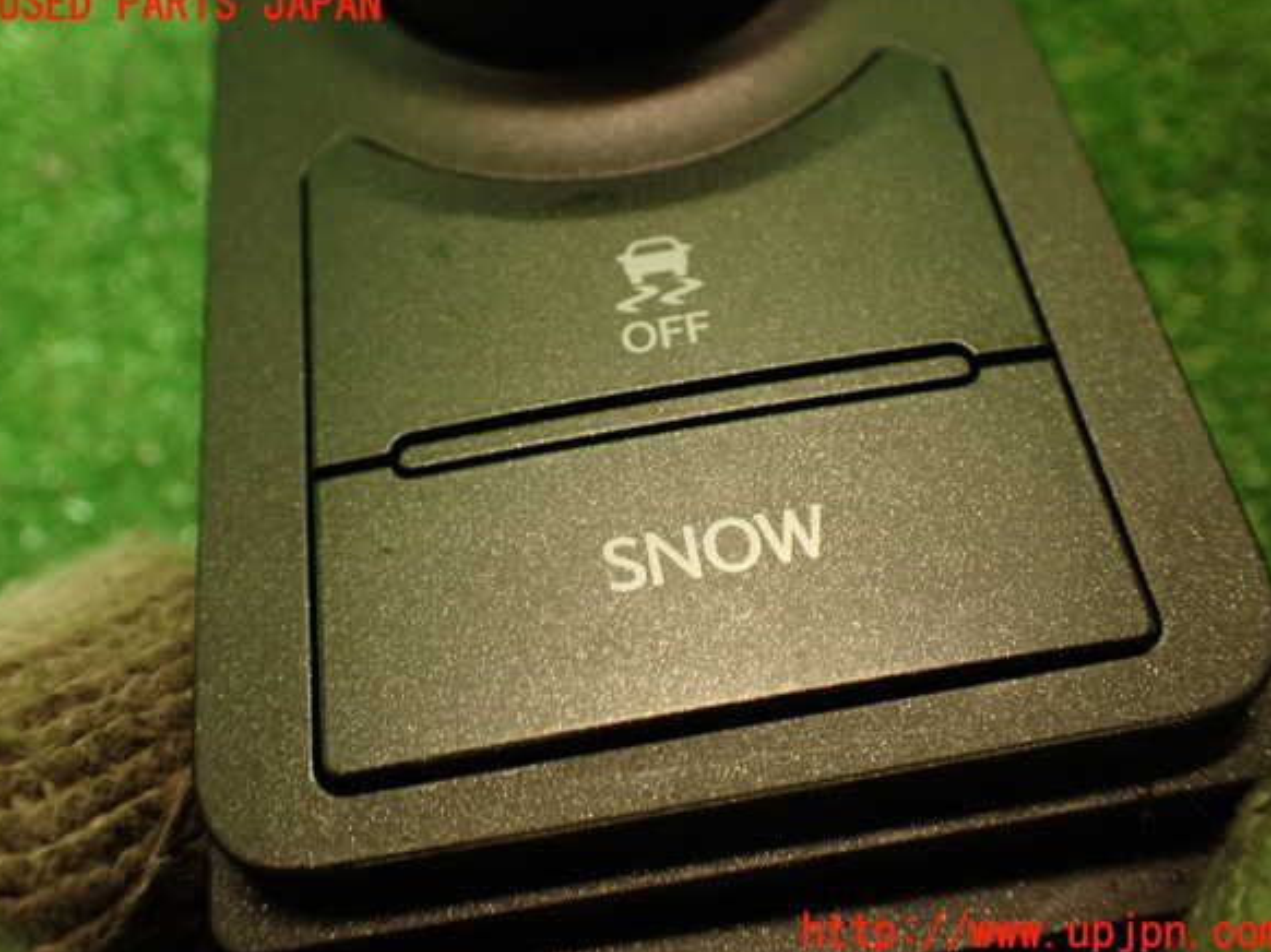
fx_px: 1211
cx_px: 640
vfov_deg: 42.9
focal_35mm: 33
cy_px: 469
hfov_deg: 55.4
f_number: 2.4
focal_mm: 5.79
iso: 200
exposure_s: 1/30
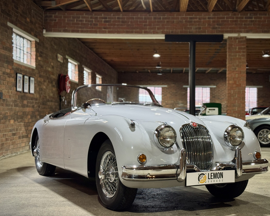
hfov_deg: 34.7
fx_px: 432
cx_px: 151
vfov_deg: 28.1
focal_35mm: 54
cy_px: 116
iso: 250
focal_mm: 6.76
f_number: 1.78
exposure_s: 1/50
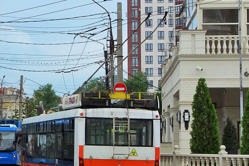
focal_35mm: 102
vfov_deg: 13.4
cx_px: 31
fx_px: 705
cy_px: 57
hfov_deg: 19.7
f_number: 4.5
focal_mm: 16.01
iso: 125
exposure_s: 1/500
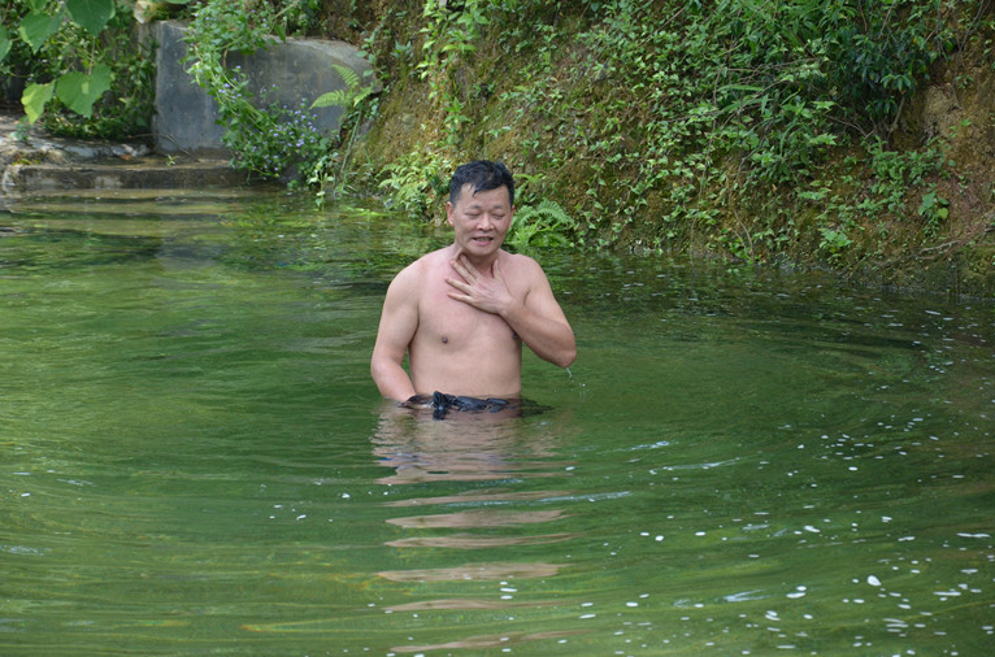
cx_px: 479
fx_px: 4534
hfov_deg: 12.5
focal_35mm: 165
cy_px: 320
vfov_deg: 8.3
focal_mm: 105
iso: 800
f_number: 5.6
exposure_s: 1/800
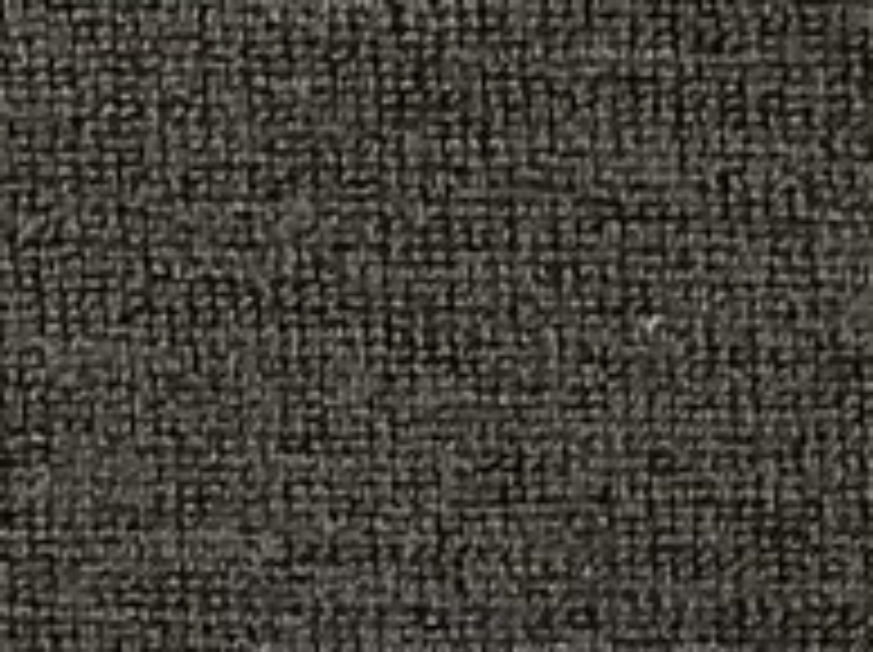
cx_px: 1028
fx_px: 6096
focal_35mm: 242
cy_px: 1455
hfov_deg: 8.1
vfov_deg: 5.9
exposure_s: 1/50
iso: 50
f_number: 2.4
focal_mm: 3.3
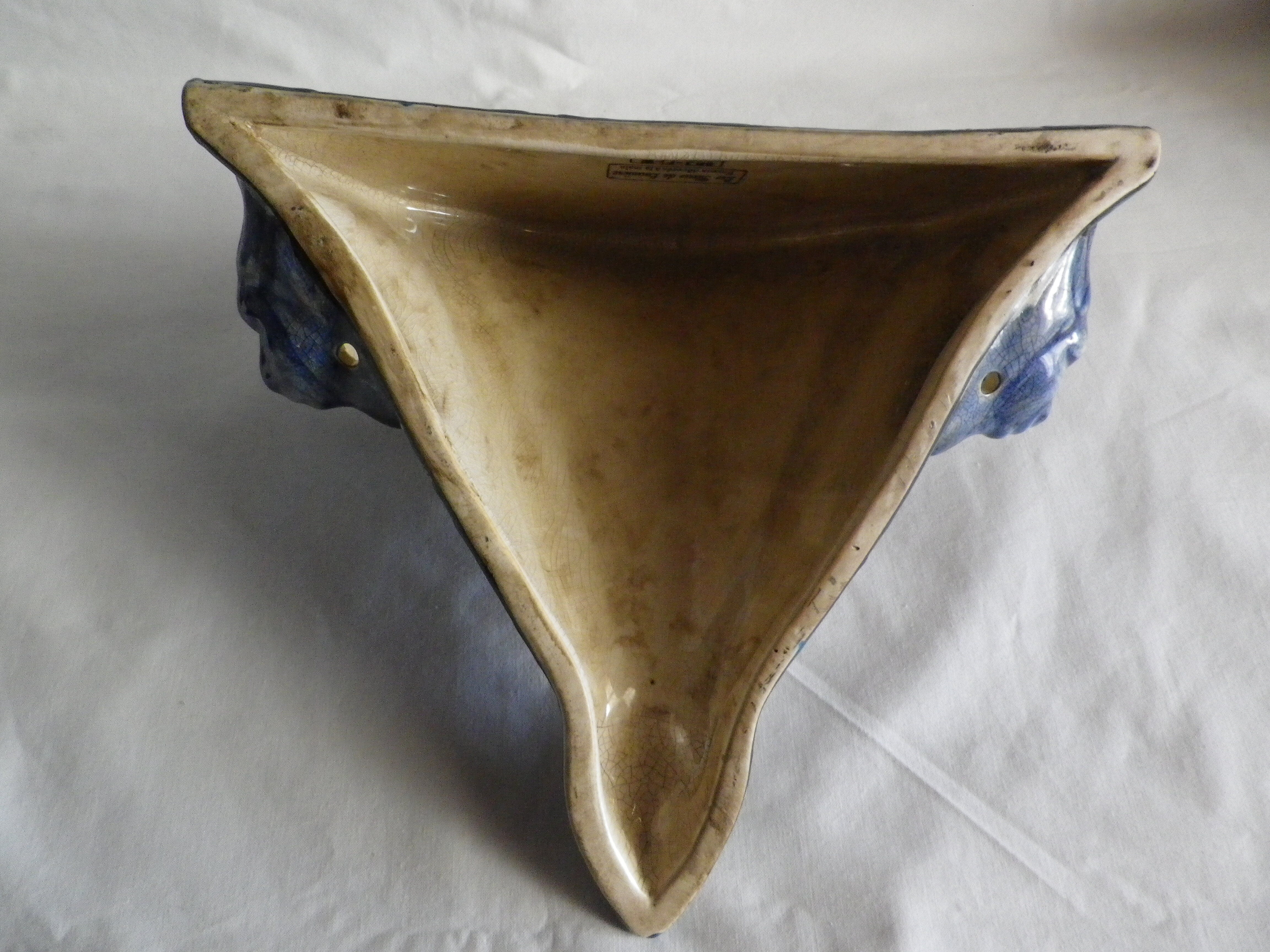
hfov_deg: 69.4
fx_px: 917
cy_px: 476
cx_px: 635
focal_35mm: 25
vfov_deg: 54.9
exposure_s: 1/15
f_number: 3.5
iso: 500
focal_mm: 4.5
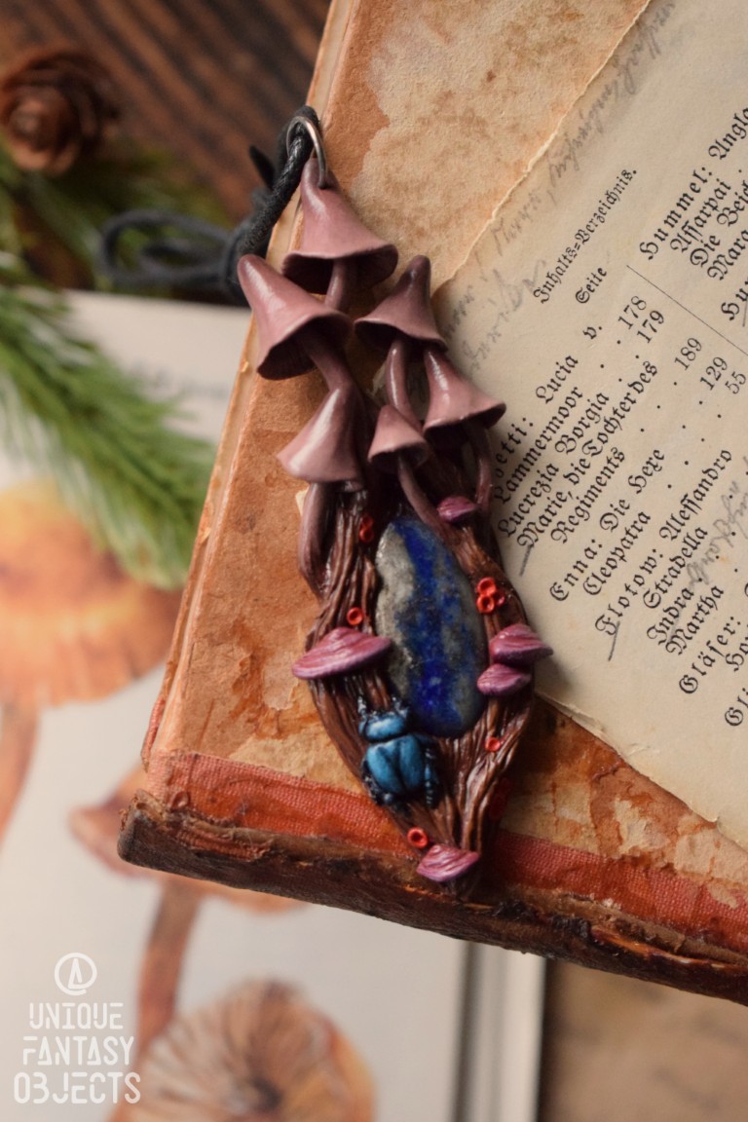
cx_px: 374
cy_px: 561
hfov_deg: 18.2
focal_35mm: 75
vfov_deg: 27.0
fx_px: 2337
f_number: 5.6
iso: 6400
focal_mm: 50
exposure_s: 1/40
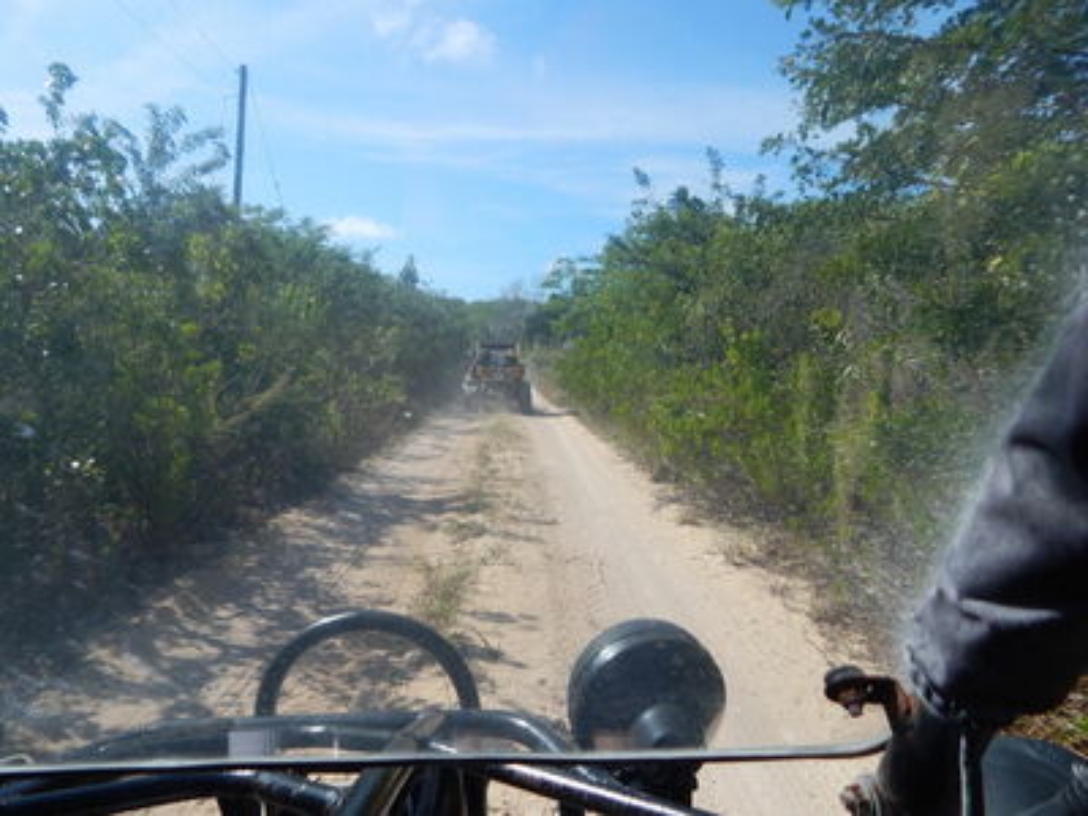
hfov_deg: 76.4
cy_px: 408
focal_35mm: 22
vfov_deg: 61.1
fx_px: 691
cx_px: 544
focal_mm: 4
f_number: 6
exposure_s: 1/500
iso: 125
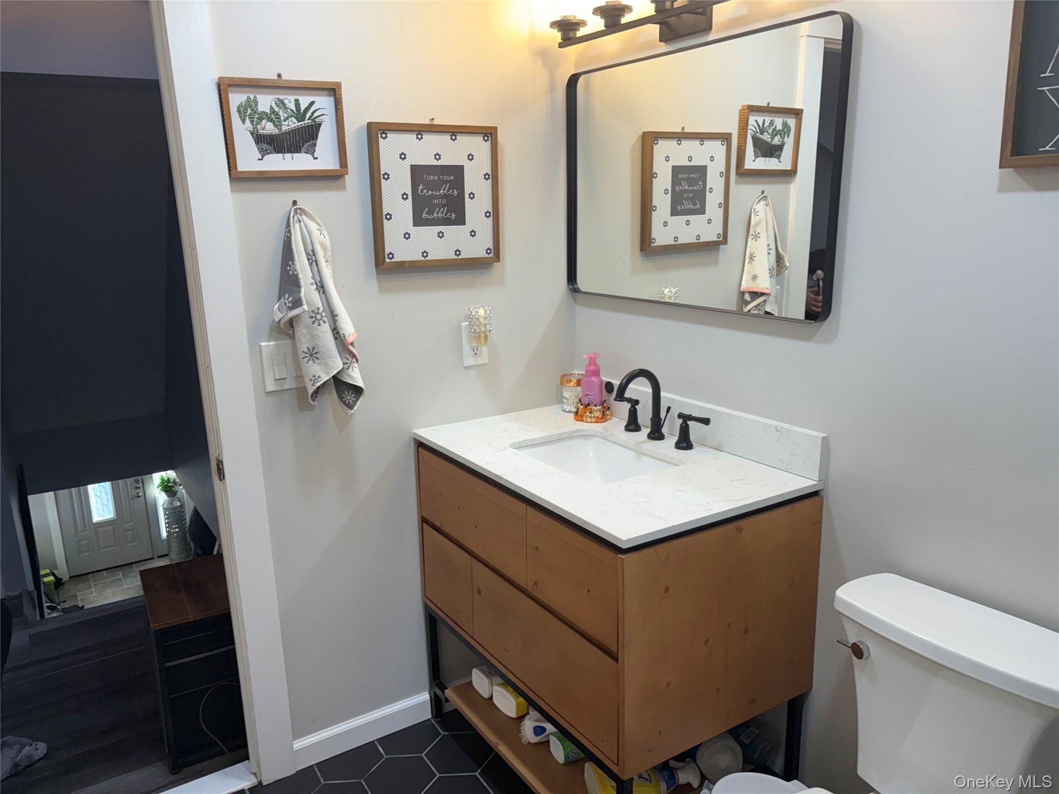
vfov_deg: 53.1
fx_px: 795
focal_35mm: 26
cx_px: 530
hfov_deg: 67.3
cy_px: 397
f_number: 1.6
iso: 100
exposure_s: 1/120
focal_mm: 5.96
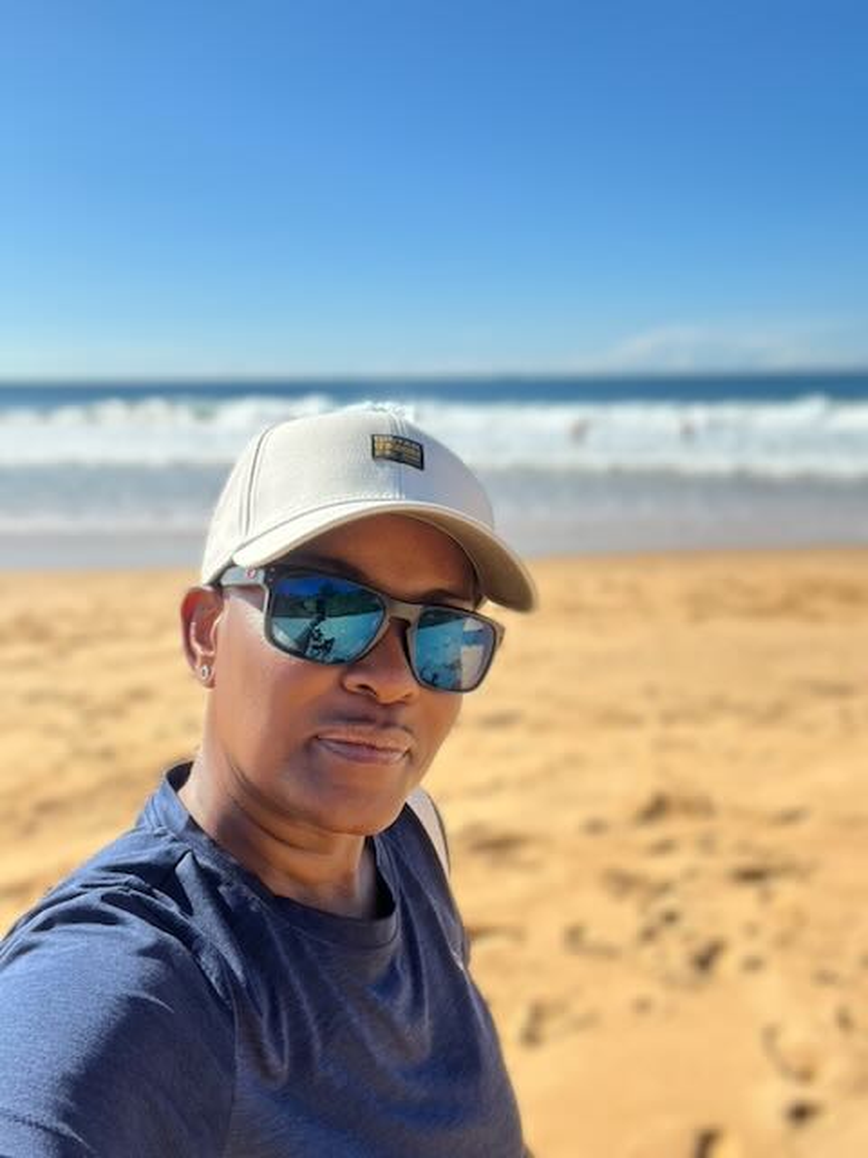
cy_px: 579
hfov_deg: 46.8
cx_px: 434
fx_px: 1003
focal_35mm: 30
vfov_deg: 60.0
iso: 32
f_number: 2.2
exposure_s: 1/794
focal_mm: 2.71
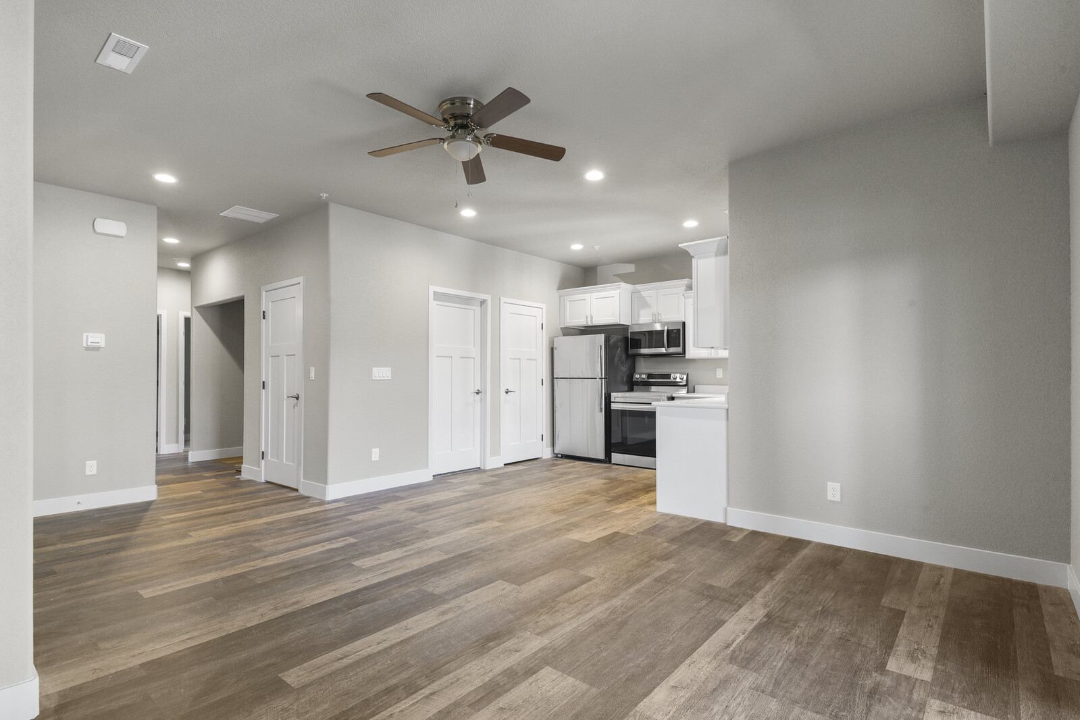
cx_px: 540
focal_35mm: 17
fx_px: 510
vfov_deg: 70.4
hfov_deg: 93.3
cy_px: 360
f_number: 9
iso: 250
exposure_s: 1/6
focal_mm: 17
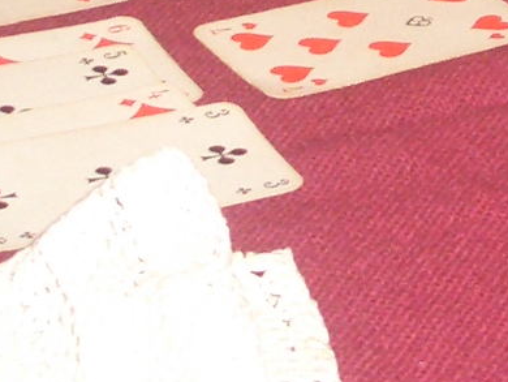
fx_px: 2775
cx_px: 763
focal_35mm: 189
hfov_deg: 10.1
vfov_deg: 7.5
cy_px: -446
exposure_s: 1/40
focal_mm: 4.8
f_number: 4
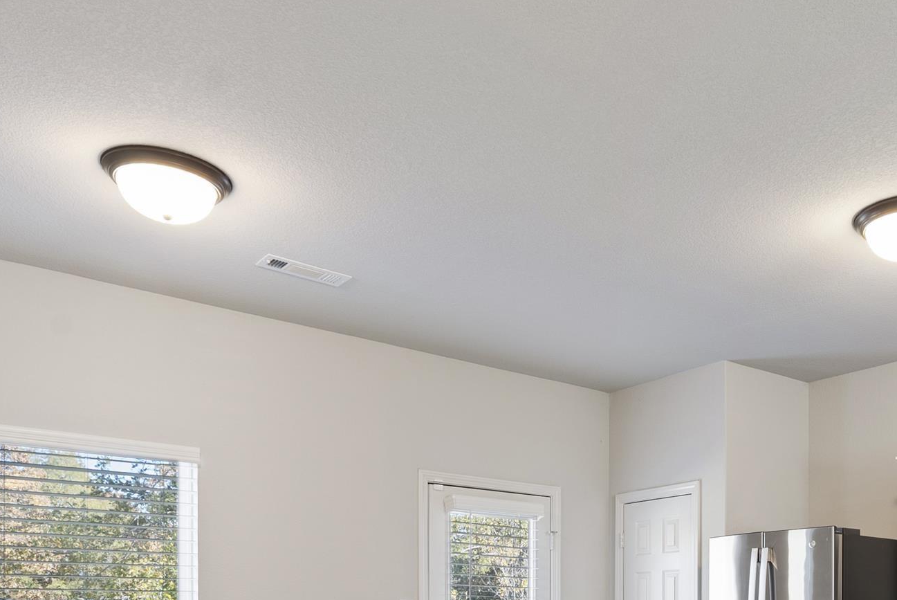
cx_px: 641
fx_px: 923
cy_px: 642
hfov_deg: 50.3
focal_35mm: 37
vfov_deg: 32.2
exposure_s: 1/2
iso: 250
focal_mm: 16
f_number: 9
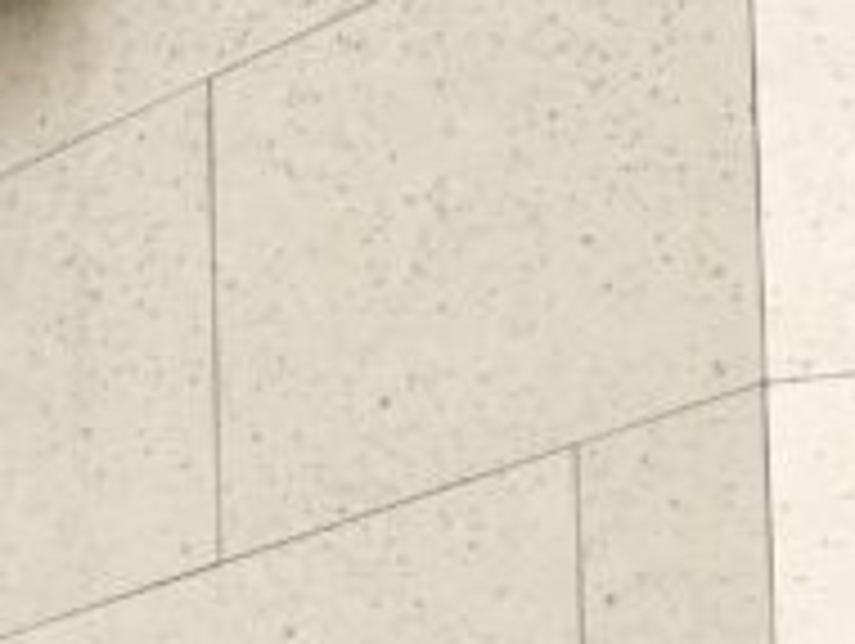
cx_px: -468
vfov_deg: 8.8
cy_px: 1437
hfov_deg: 12.0
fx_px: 3858
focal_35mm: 156
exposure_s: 1/646
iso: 25
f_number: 2.2
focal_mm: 4.15
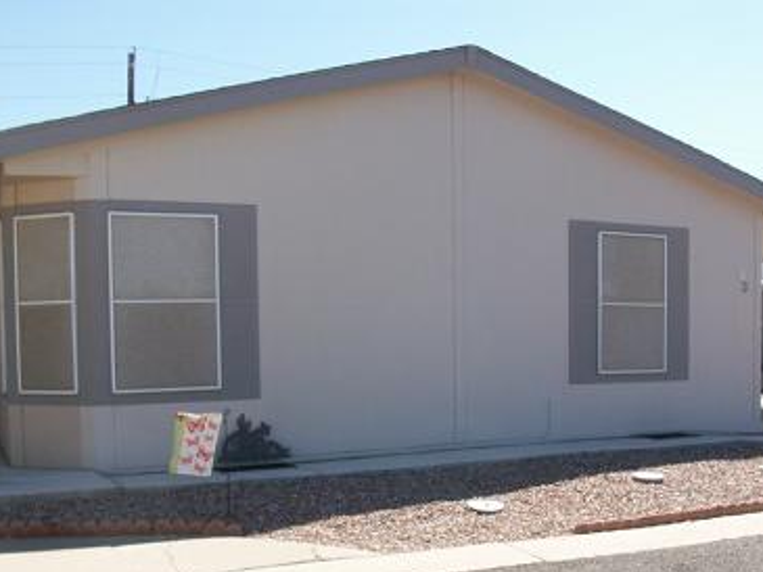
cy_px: 349
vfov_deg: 34.2
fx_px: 926
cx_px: 432
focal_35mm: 42
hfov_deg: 44.7
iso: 64
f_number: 5.5
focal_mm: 5.7
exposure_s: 1/228
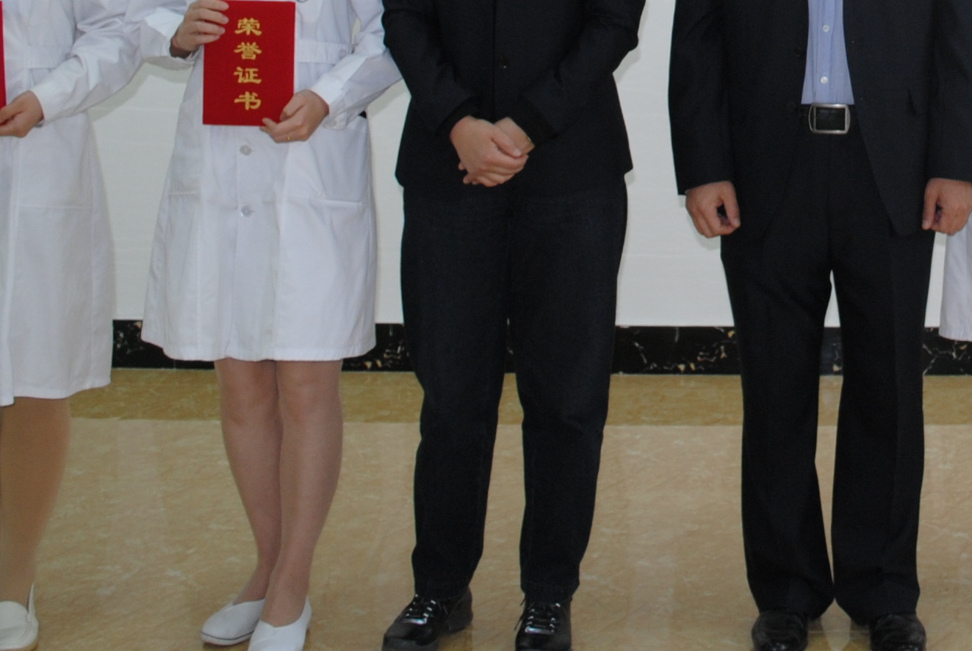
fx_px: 2136
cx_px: 911
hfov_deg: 24.7
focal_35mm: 79
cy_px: -217
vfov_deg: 16.3
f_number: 3.5
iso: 200
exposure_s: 1/60
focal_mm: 18
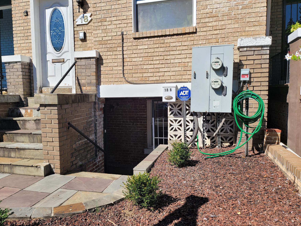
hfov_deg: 59.7
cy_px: 116
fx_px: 261
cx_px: 129
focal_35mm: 30
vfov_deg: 46.8
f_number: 1.8
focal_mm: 5
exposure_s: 1/2423
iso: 40
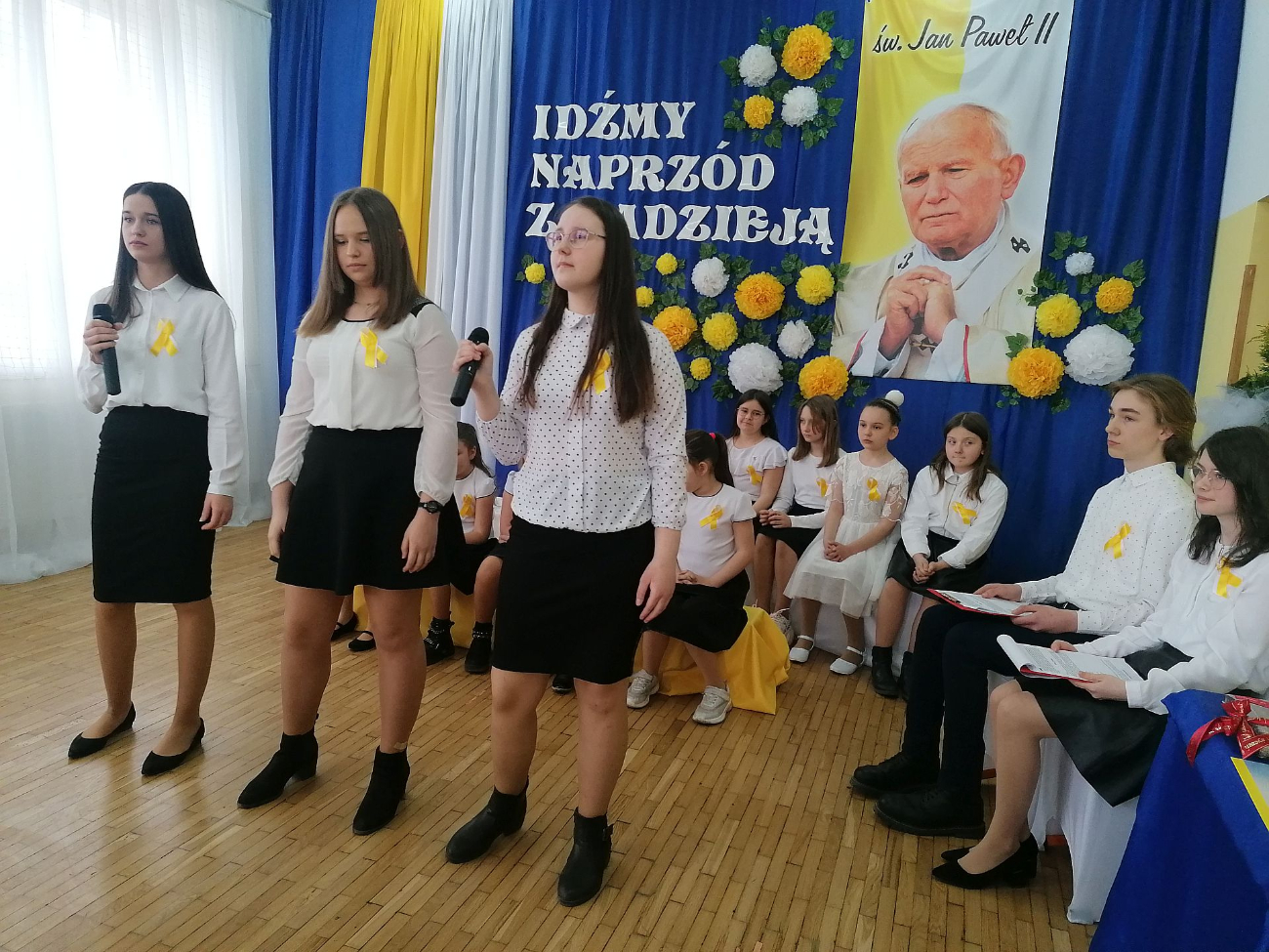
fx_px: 990
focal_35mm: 27
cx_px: 634
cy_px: 476
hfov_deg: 65.3
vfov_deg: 51.4
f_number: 1.8
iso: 160
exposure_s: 1/100
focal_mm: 4.75
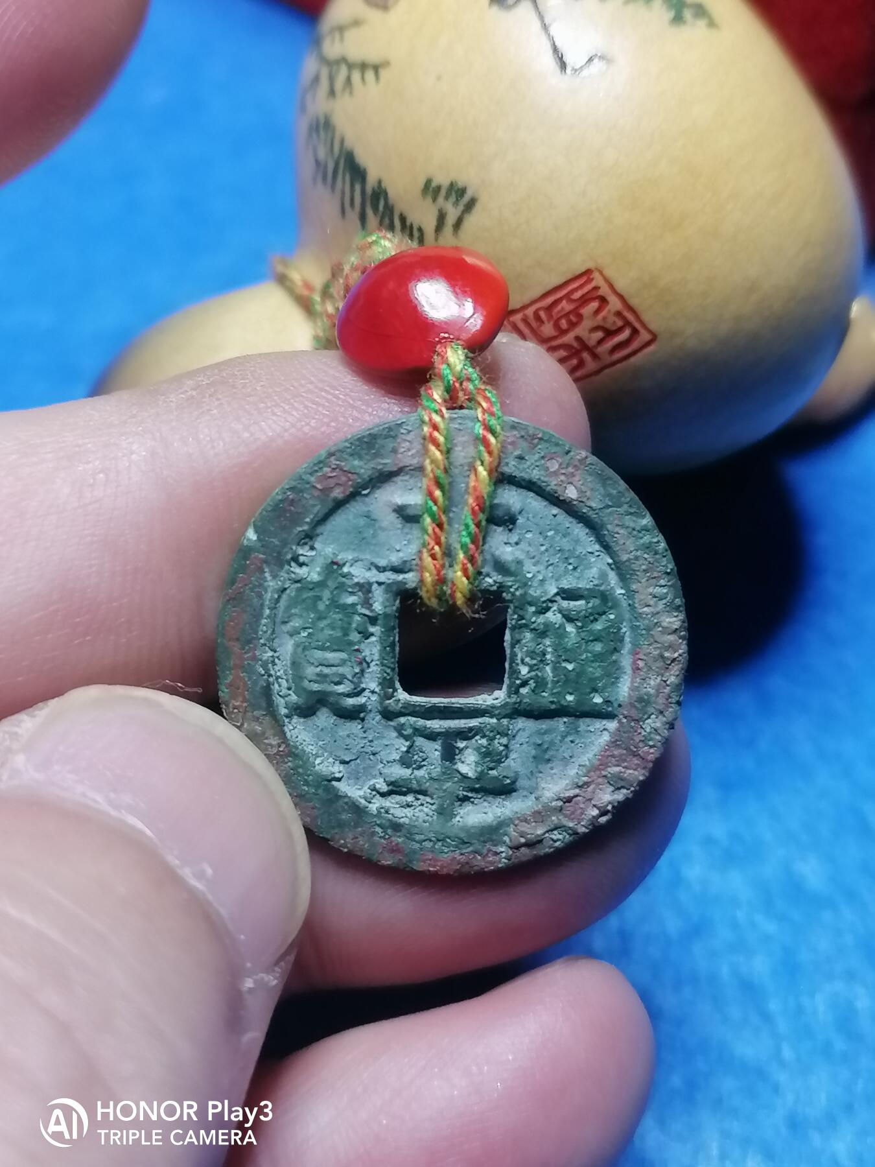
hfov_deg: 27.5
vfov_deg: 36.2
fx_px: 1786
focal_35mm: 53
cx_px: 438
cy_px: 584
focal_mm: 5.4
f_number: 1.8
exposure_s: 1/33.3
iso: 200
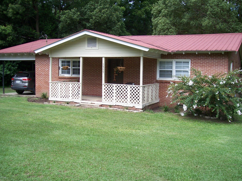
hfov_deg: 46.8
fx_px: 280
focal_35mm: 40
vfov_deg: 36.0
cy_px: 91
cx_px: 122
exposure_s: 1/350
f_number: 3.4
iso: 100
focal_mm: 8
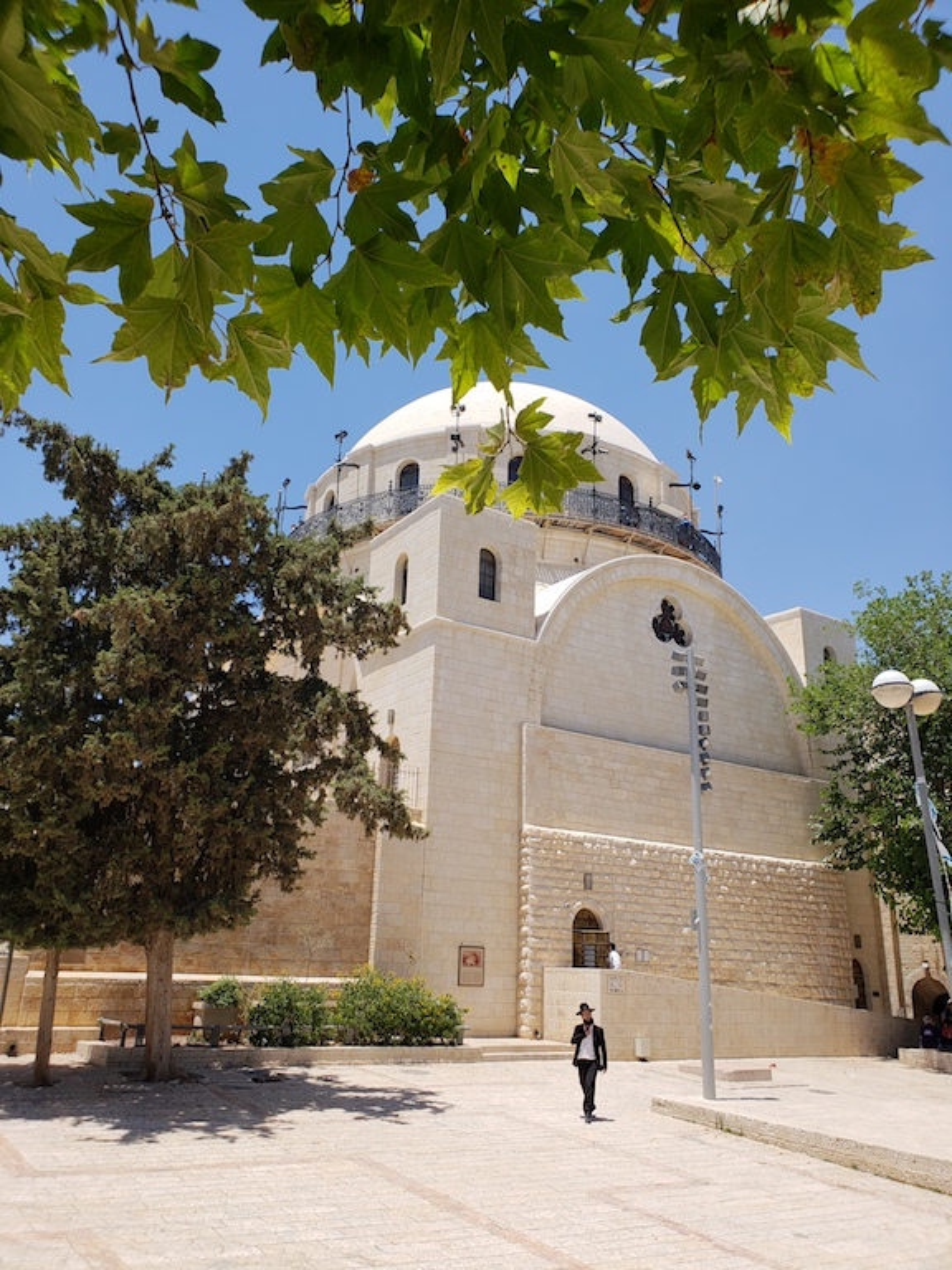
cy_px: 635
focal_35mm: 26
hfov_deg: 53.1
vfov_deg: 67.3
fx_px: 953
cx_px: 476
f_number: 2.4
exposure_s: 1/1378
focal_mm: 4.3
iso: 50
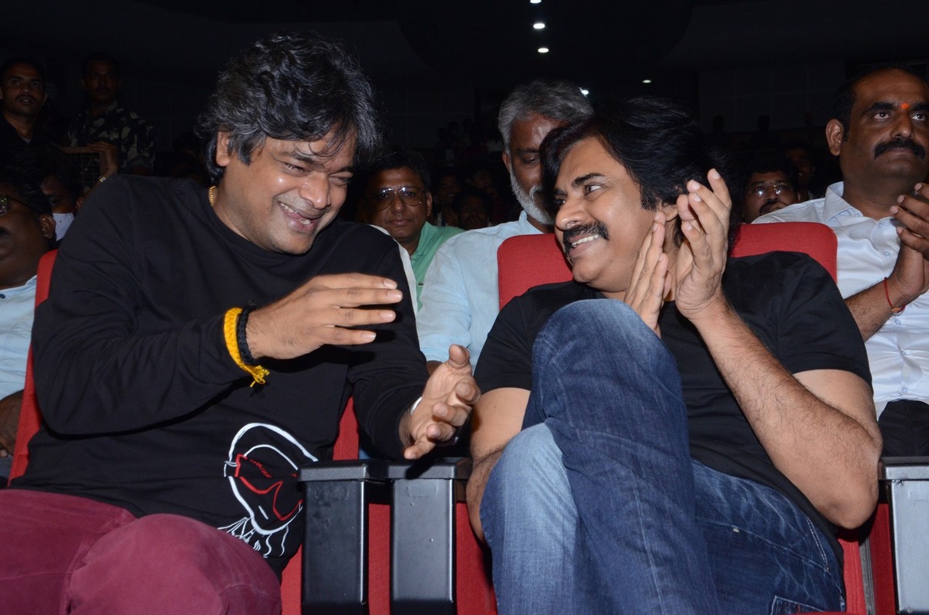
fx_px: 1622
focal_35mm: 63
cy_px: 308
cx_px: 464
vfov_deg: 21.5
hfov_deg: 32.0
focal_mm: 42
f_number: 13
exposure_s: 1/125
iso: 1250
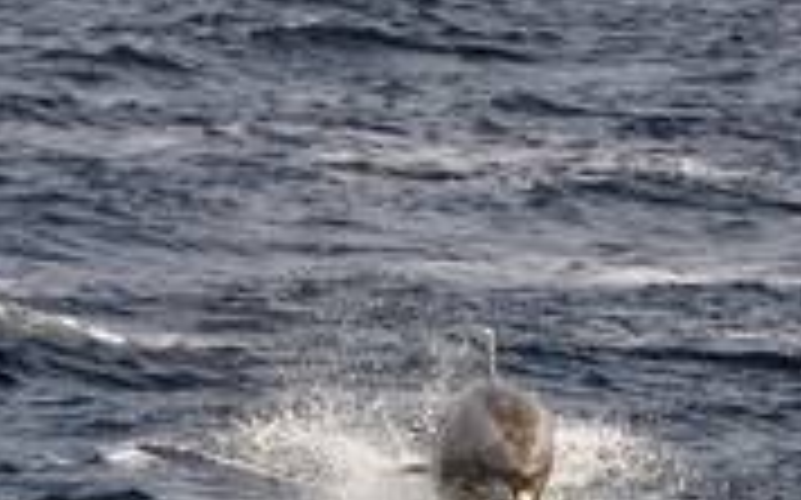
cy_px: 536
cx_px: 932
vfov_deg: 2.7
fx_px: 10515
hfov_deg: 4.4
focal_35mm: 482
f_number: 7.1
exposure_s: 1/1000
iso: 200
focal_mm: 200
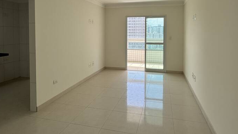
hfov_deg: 76.2
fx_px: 151
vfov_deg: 46.3
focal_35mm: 24
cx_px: 125
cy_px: 36
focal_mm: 2.22
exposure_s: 1/328
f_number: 2.2
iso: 40
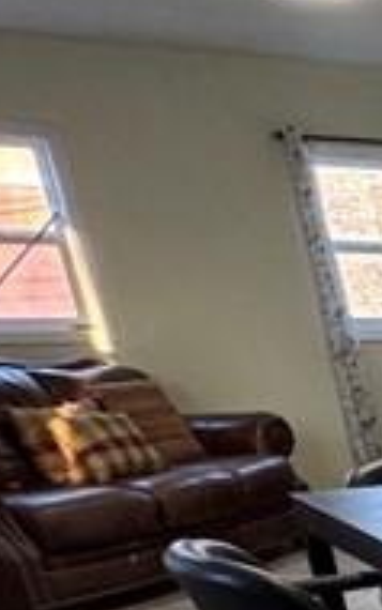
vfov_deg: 22.0
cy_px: 880
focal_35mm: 80
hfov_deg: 10.6
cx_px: 1181
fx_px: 1331
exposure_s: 1/60
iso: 500
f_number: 2.2
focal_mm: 2.22
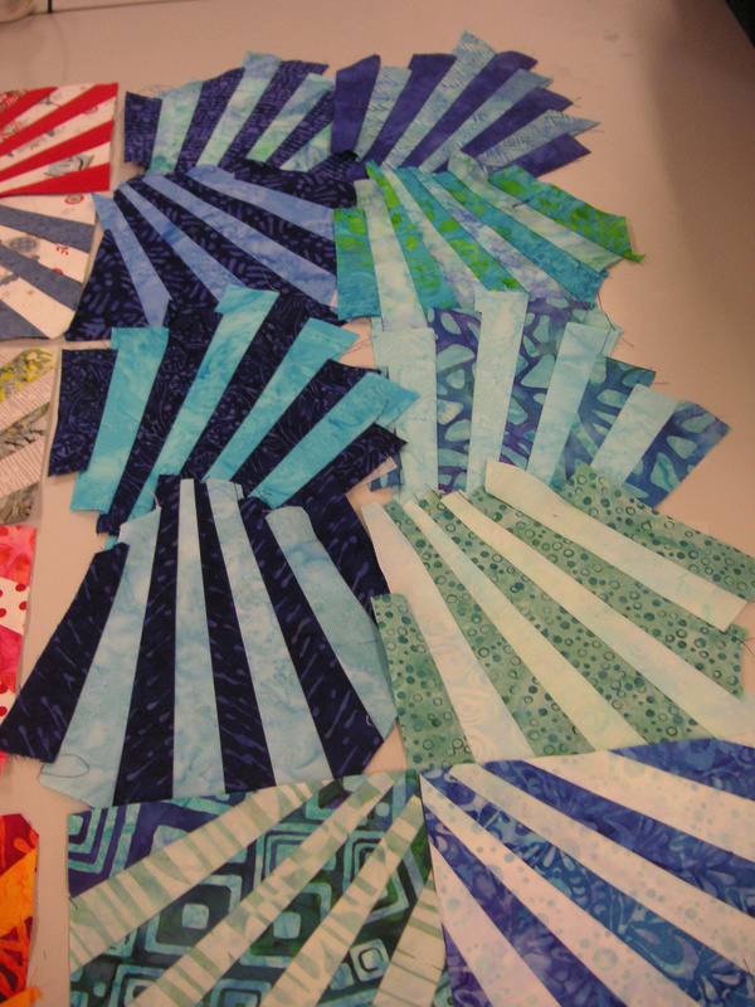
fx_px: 1076
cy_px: 504
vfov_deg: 50.1
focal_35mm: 37
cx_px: 378
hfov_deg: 38.7
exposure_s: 1/45
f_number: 2.8
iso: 80
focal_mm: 6.1
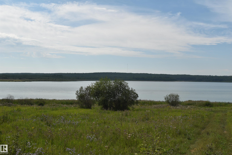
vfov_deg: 36.9
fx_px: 232
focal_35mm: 36
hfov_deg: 53.1
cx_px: 116
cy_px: 78
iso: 100
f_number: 10
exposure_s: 1/200
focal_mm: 24
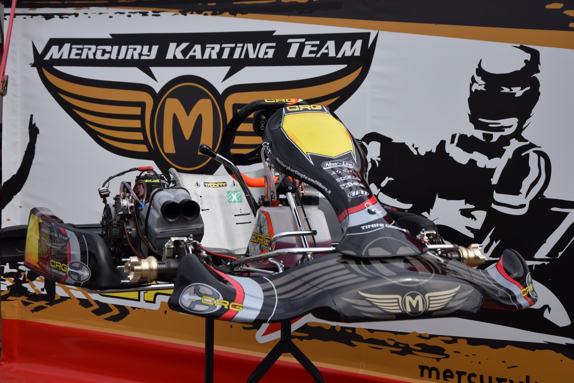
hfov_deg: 28.1
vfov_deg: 18.9
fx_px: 1148
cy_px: 192
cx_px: 287
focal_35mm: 72
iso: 250
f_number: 4.8
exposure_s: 1/1600
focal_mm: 48
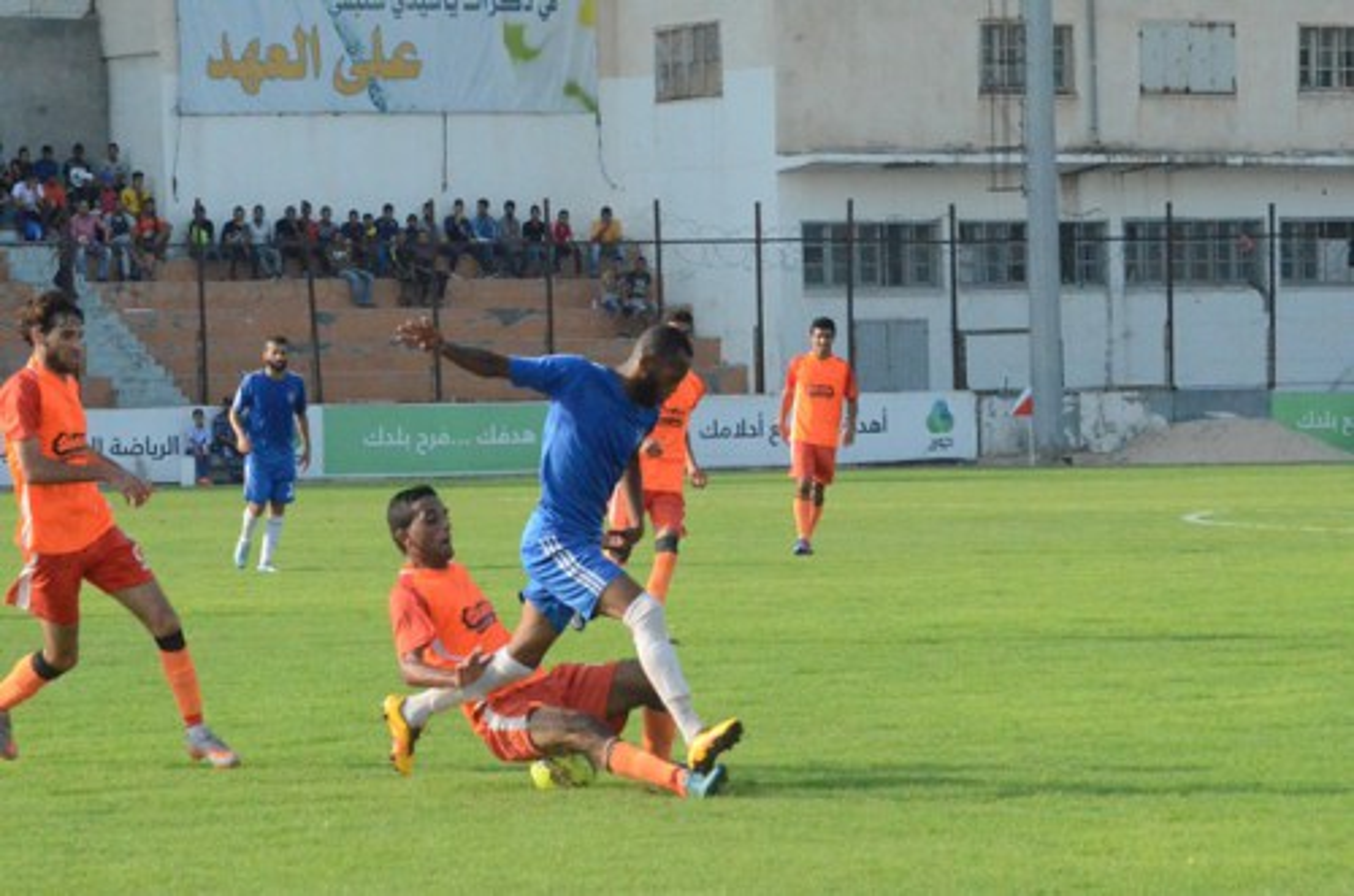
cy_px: 448
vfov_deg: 8.7
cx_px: 677
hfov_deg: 13.1
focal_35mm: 158
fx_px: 5911
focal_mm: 105
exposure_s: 1/3200
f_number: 14
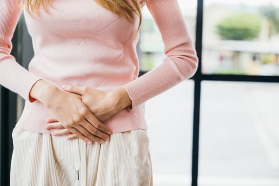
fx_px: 542
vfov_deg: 19.5
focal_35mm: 70
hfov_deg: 28.8
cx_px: 140
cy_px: 93
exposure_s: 1/250
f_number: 2.8
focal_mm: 70
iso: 200
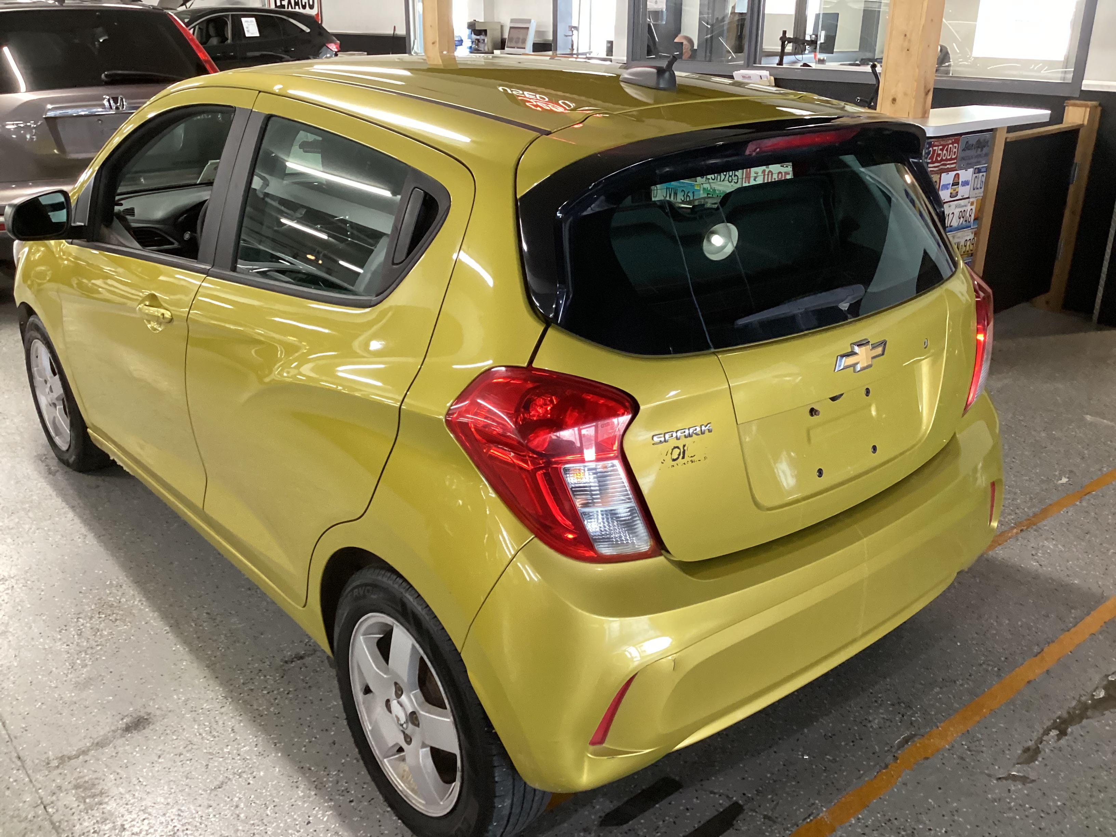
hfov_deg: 58.4
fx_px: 999
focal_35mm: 31
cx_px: 558
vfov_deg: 45.4
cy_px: 418
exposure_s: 1/40
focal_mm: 3.3
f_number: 2.4
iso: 250
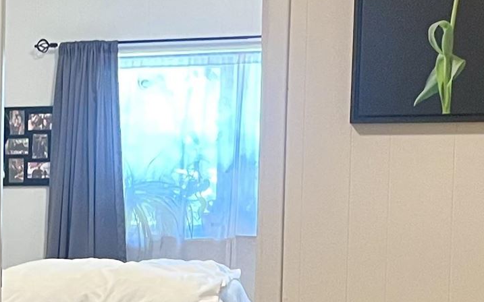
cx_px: -213
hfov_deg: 16.3
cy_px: 340
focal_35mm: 118
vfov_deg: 10.9
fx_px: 1556
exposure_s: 1/60
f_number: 1.6
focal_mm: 5.1
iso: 400
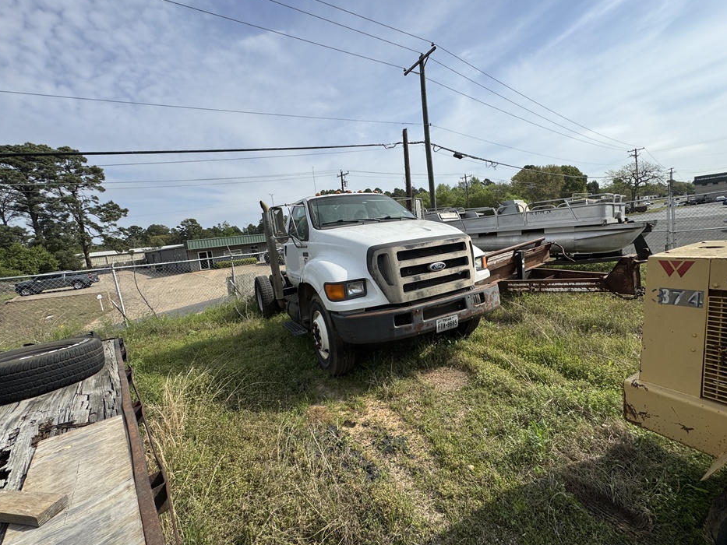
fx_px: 315
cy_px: 269
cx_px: 378
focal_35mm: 15
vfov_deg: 81.8
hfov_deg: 98.1
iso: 50
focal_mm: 2.22
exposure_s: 1/2494
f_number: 2.2
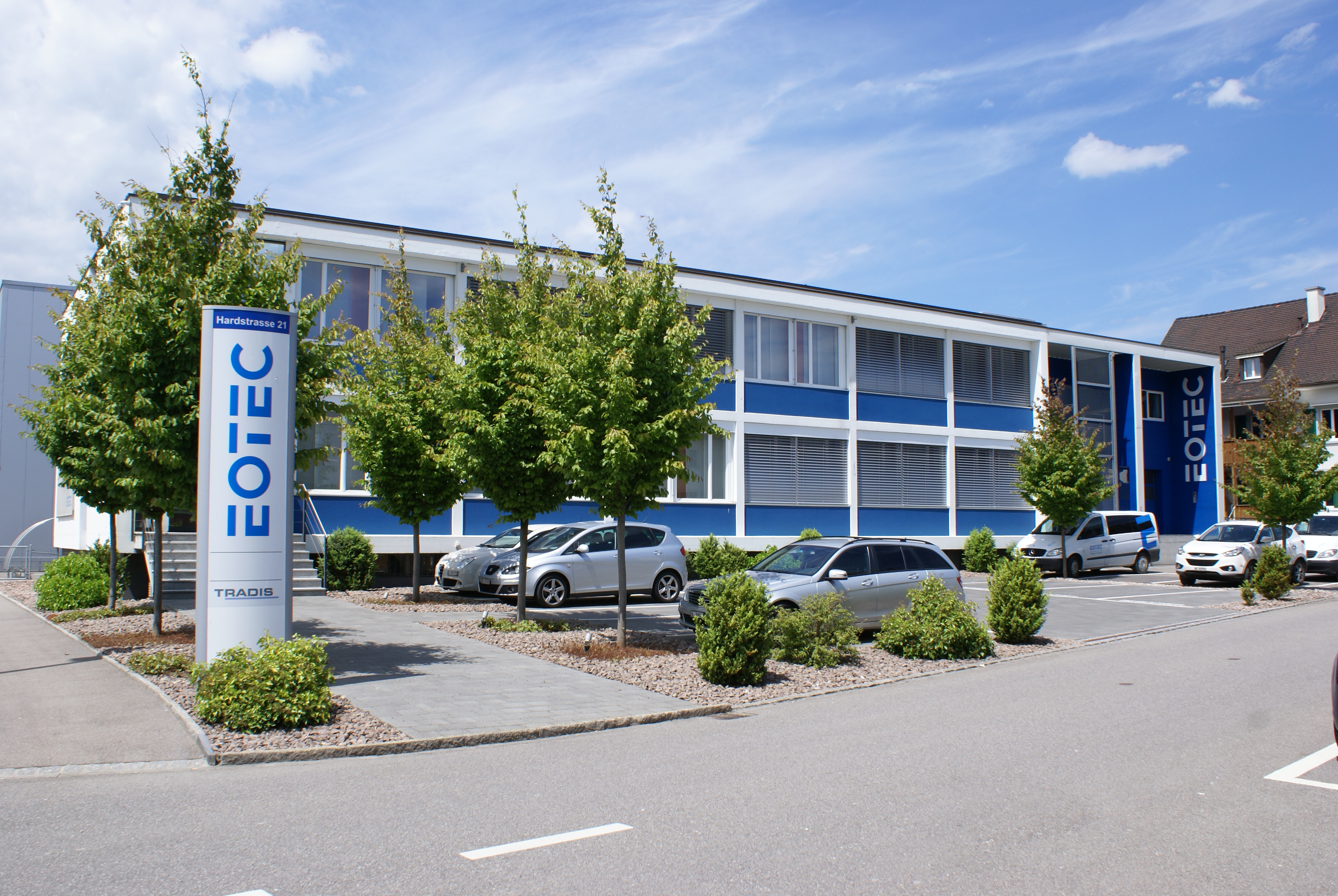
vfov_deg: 43.7
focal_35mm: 30
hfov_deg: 61.9
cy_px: 448
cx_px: 669
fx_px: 1116
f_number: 10
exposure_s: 1/250
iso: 100
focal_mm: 20
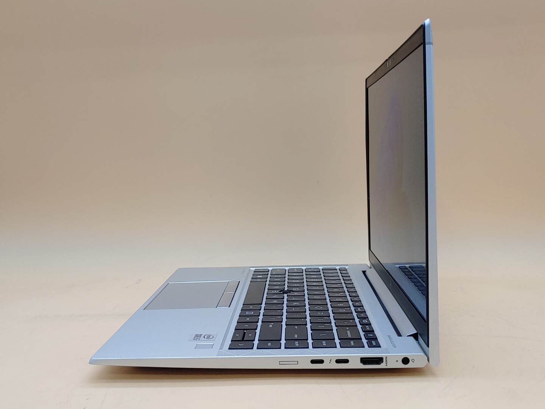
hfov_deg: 47.9
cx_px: 272
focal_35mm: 39
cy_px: 204
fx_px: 614
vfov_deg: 36.8
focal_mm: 4.36
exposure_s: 1/117
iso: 50
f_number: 1.8
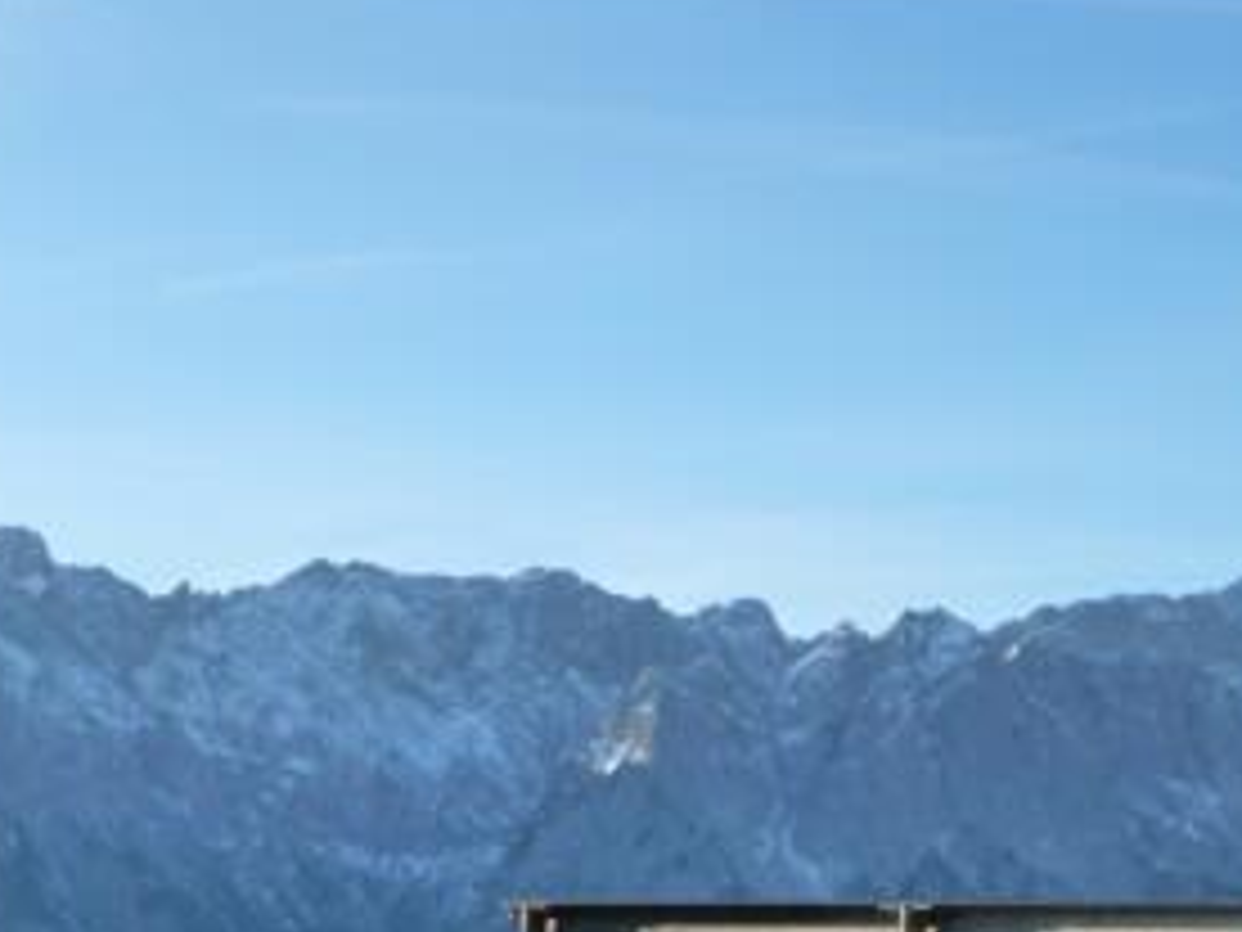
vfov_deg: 14.3
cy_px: 864
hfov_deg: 19.3
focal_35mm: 102
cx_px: 533
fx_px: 3660
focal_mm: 8
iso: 160
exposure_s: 1/400
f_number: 4.2
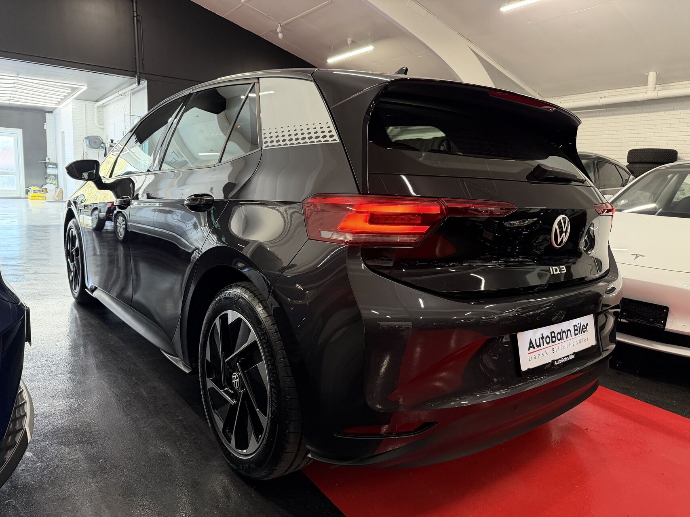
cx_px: 345
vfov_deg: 56.8
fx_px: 478
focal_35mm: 24
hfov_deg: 71.6
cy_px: 258
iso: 320
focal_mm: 6.76
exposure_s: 1/50
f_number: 1.78
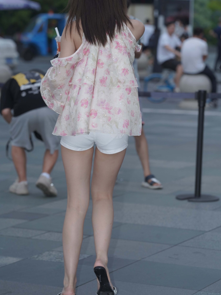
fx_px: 1252
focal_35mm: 147
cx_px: 110
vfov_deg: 13.4
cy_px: 140
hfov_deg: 10.1
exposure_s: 1/200
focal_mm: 135
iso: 500
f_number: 4.5
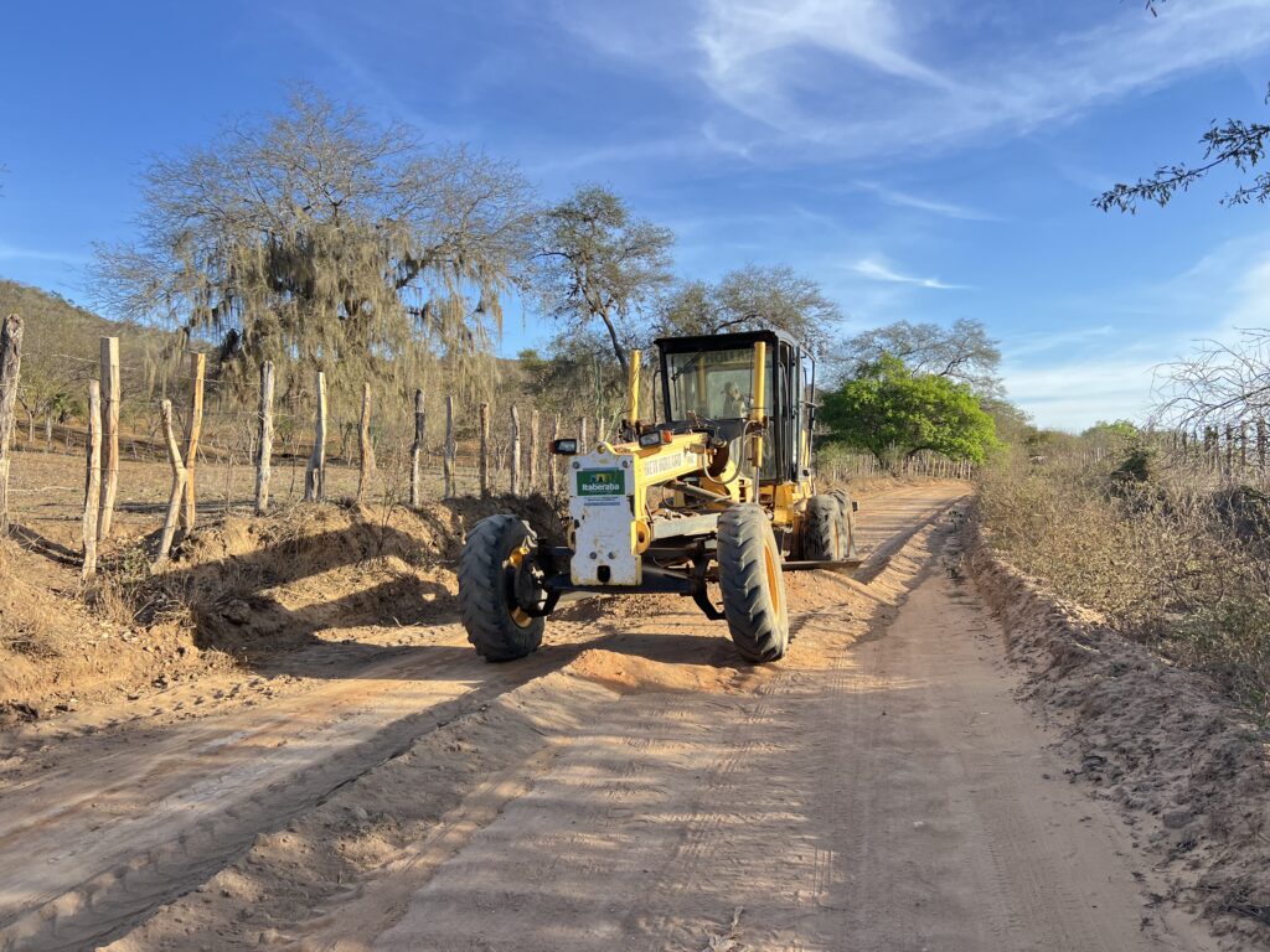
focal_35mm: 26
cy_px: 476
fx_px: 954
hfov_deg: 67.3
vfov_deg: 53.1
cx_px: 635
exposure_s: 1/853
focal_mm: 5.7
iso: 50
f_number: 1.5
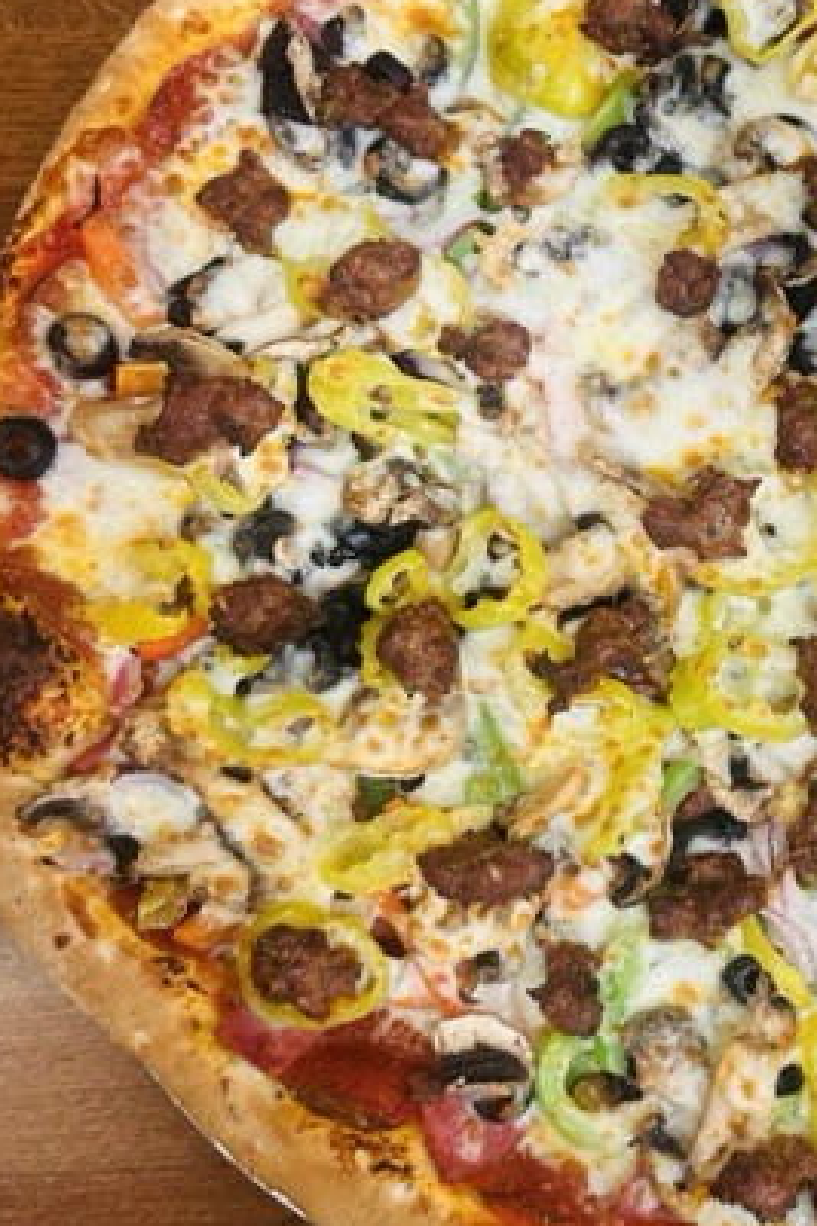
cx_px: 808
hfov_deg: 24.0
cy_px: 743
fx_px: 1840
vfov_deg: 36.7
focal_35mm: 54
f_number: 1.5
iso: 160
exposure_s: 1/60
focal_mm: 5.7
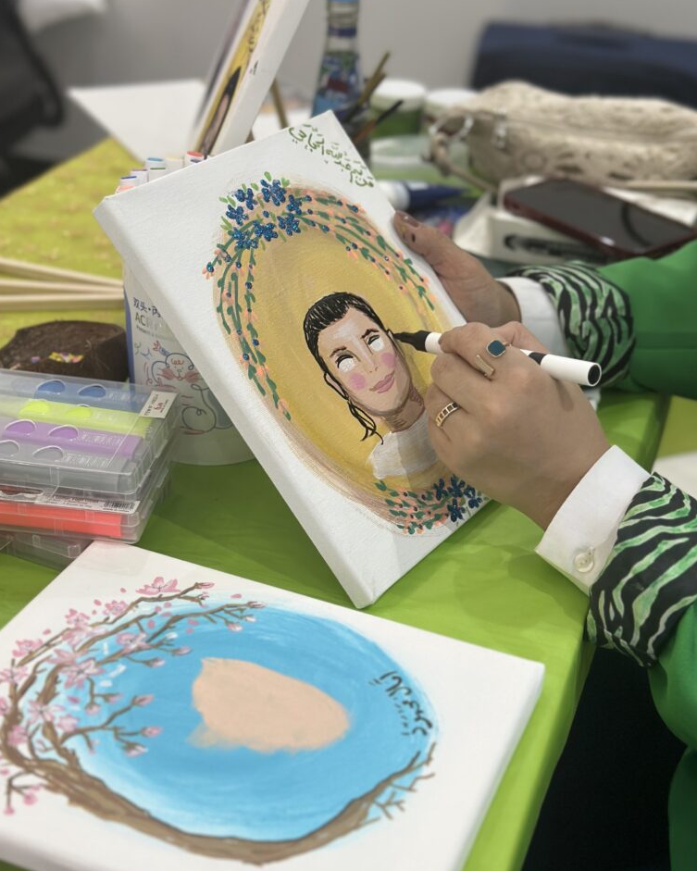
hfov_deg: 29.7
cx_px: 342
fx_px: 1315
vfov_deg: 36.6
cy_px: 467
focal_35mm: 51
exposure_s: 1/50
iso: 200
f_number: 1.78
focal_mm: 6.86
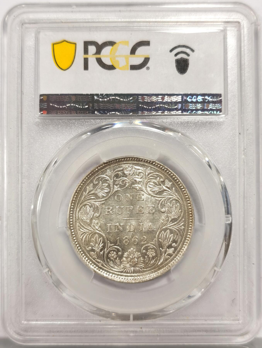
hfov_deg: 27.1
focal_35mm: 54
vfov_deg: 35.5
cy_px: 174
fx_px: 543
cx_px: 131
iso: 100
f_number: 16
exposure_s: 1/100
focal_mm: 5.56
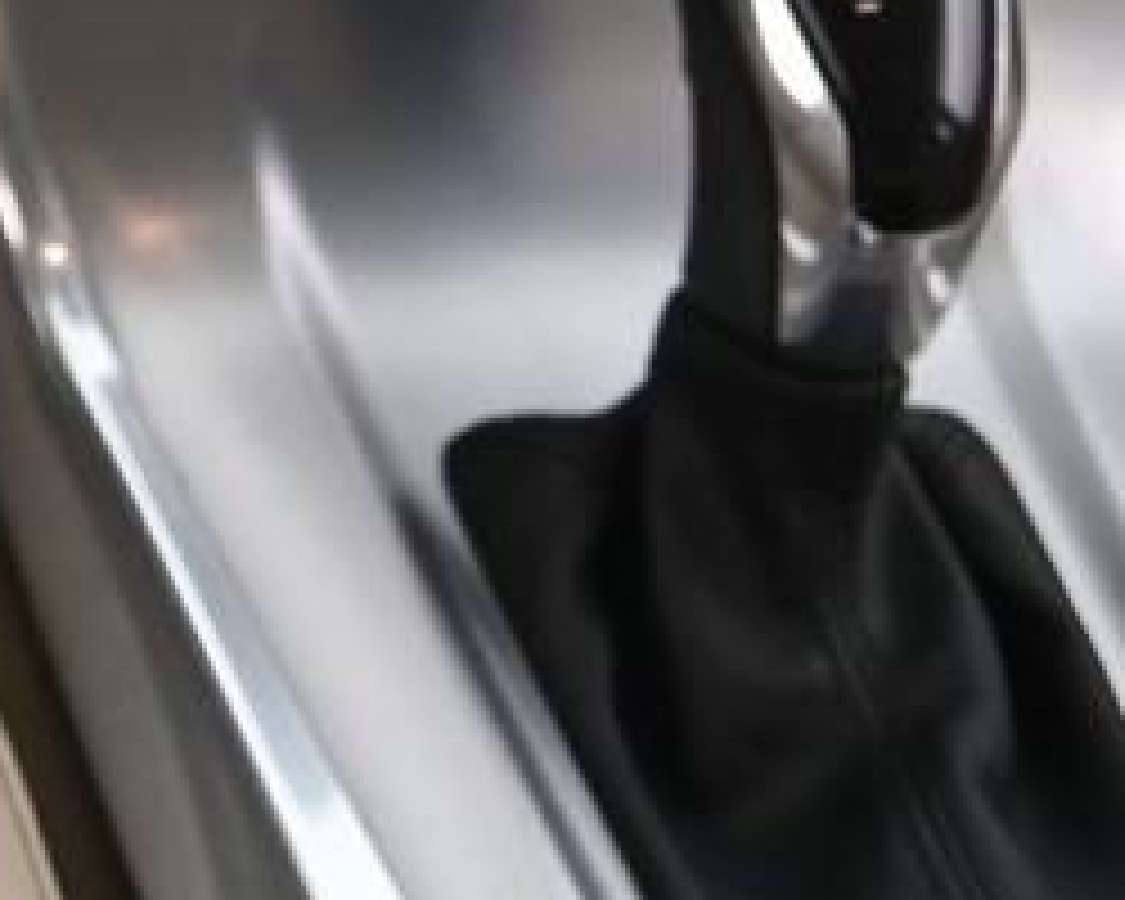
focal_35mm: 146
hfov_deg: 10.8
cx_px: -1737
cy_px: -1292
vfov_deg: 9.4
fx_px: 4861
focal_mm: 24
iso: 2000
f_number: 4
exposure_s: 1/15
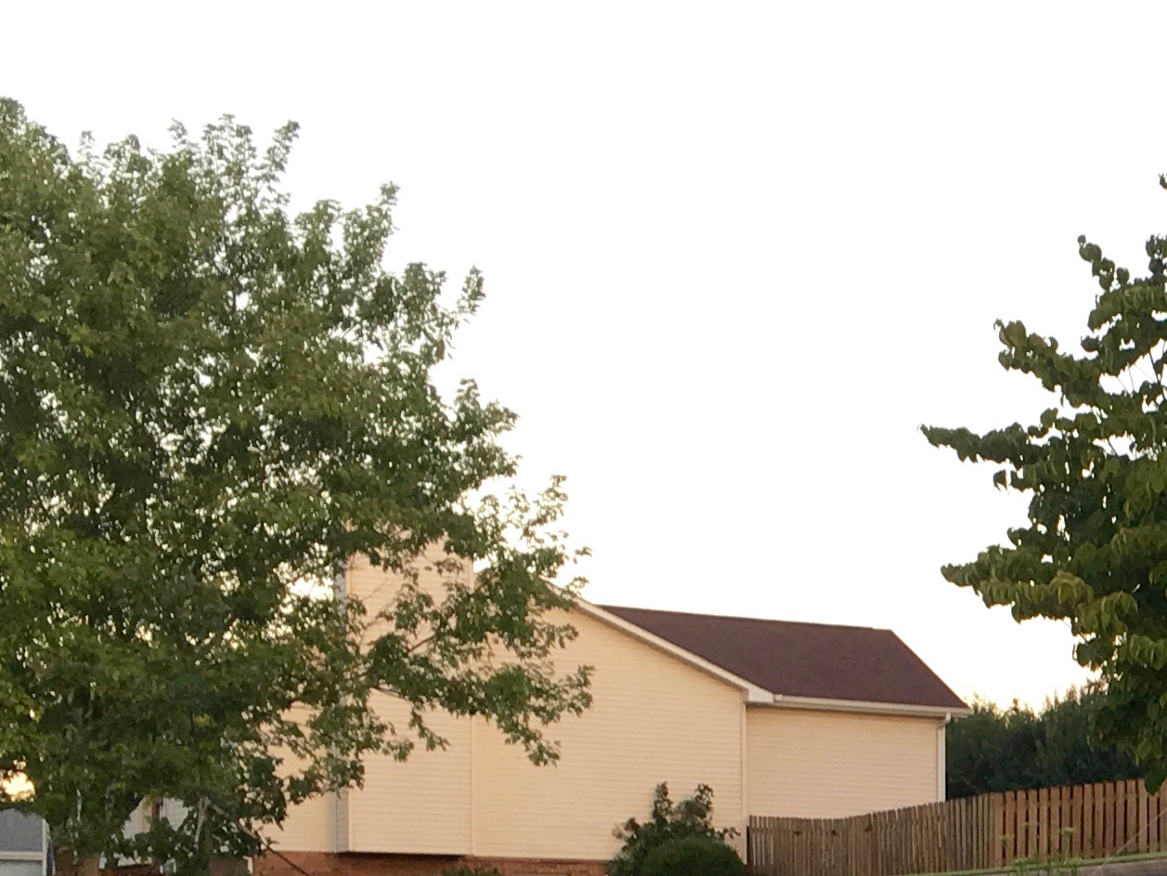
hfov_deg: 19.1
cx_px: 1616
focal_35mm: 93
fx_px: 3136
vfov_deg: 15.4
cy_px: 1033
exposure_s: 1/60
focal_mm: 4.15
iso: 25
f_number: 2.2
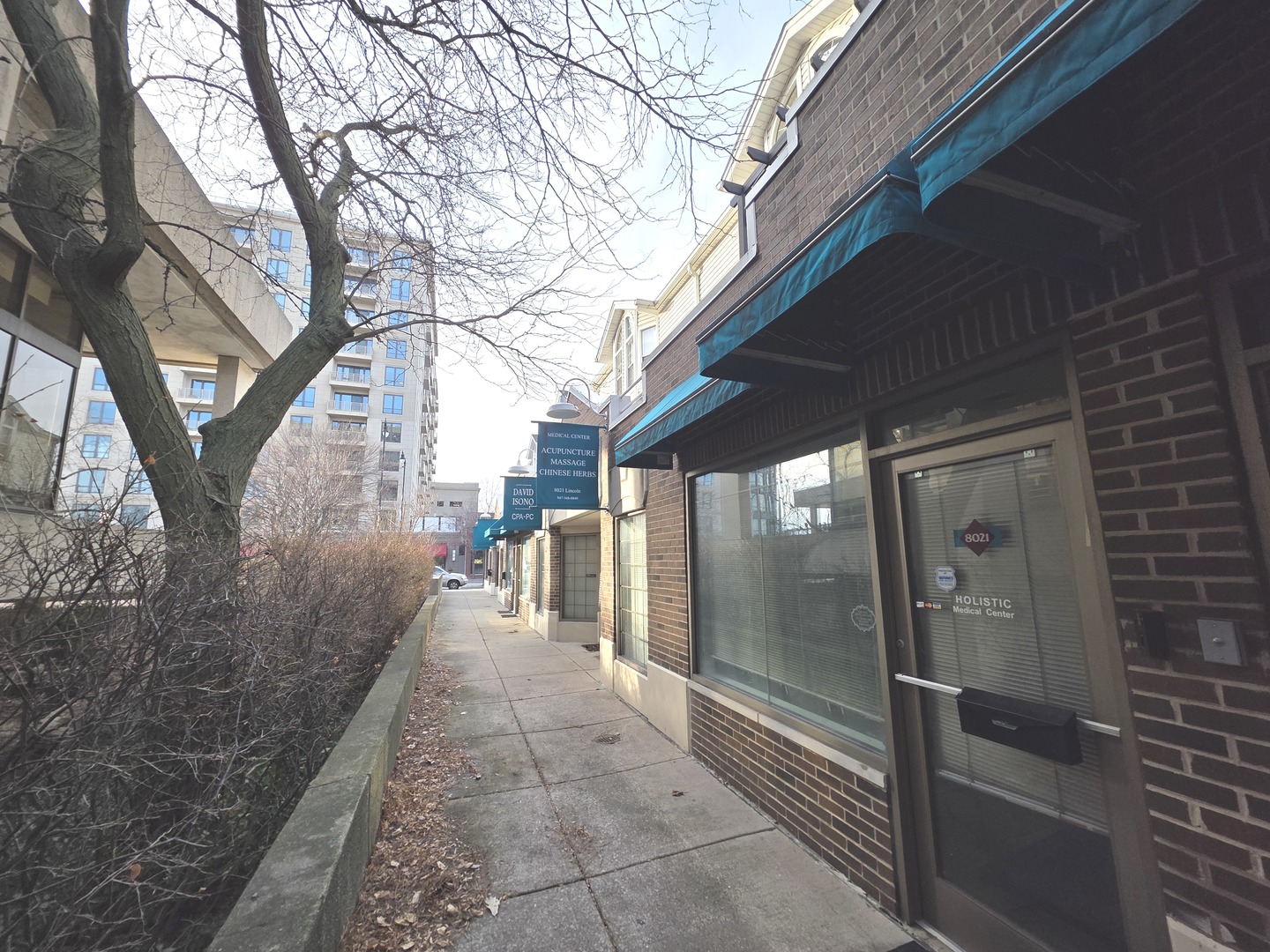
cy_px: 476
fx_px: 477
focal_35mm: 13
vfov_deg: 89.9
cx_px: 635
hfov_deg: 106.2
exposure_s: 1/363
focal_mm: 2.2
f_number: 1.9
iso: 40
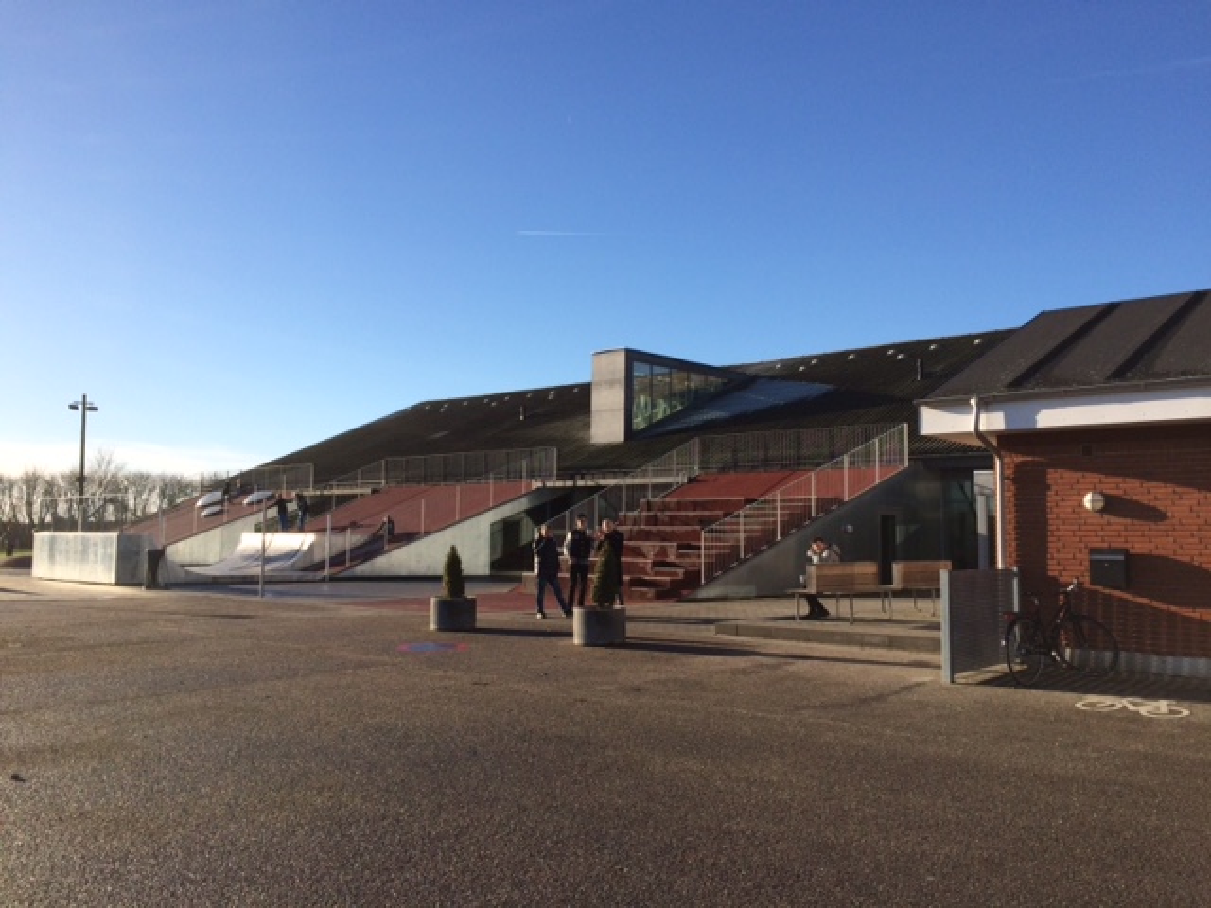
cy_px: 454
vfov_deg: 48.2
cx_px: 606
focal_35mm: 29
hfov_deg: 61.7
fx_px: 1015
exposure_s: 1/2053
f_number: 2.2
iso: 32
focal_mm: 4.15
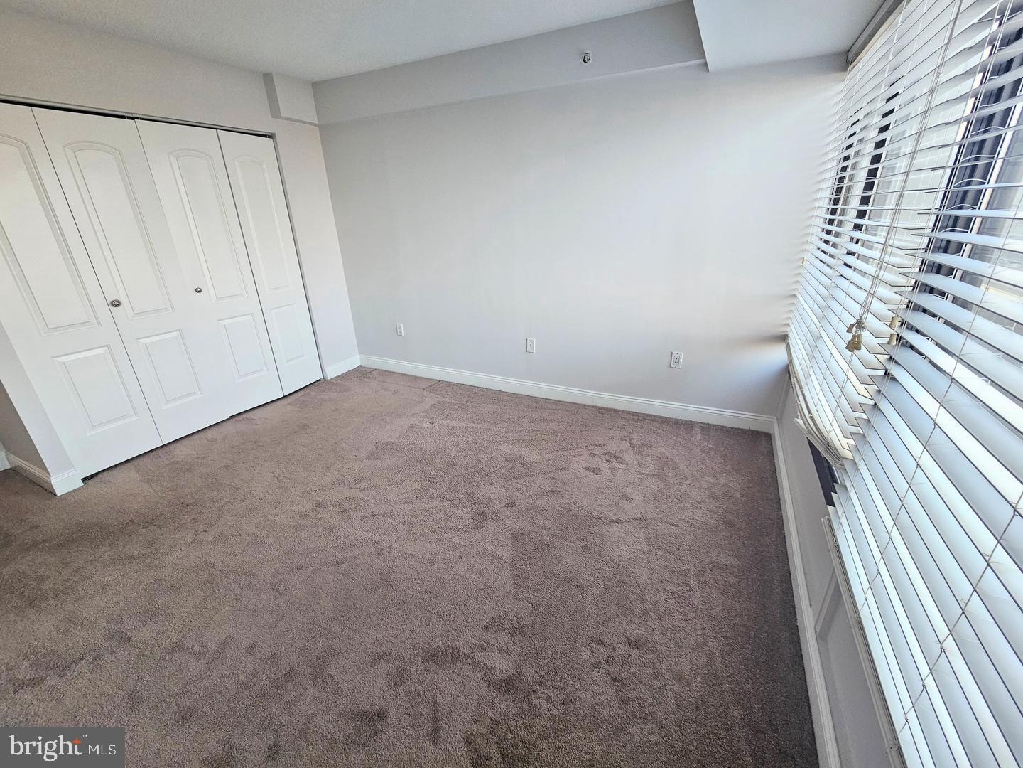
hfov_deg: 106.2
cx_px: 512
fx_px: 384
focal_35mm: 13
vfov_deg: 89.9
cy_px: 384
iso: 80
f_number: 2.2
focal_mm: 2.2
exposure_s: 1/60
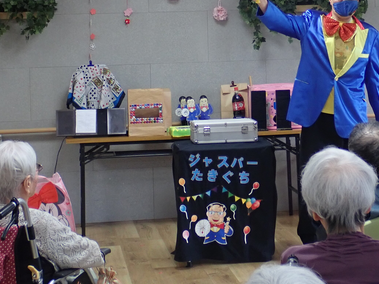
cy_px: 22
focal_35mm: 95
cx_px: 270
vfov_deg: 15.4
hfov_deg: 20.5
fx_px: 1040
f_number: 3.2
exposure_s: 1/50
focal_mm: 9
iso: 200
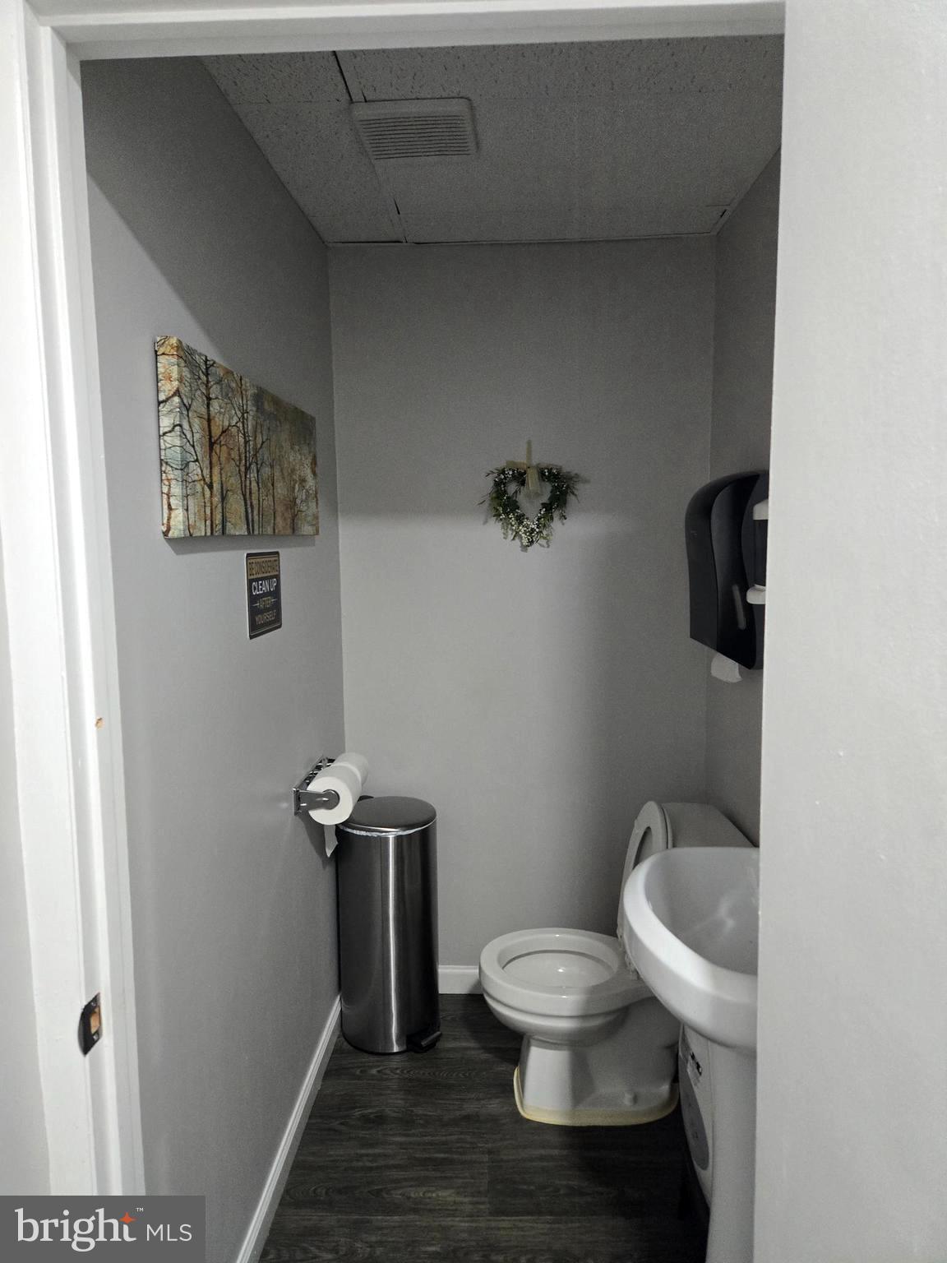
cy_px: 632
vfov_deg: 73.9
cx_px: 474
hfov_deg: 58.9
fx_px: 839
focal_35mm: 23
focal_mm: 5.4
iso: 1000
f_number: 1.8
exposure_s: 1/120
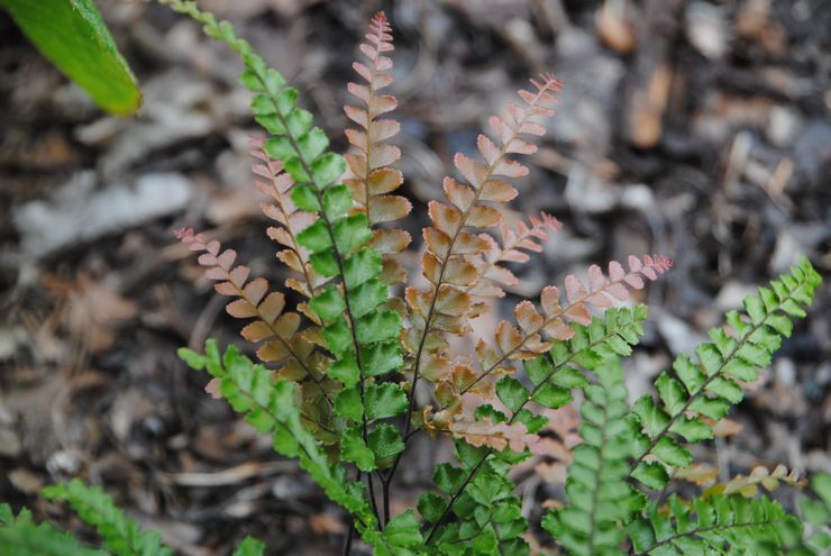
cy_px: 278
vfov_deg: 7.1
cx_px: 416
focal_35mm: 195
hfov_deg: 10.5
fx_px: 4506
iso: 400
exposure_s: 1/50
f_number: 6
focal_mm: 130
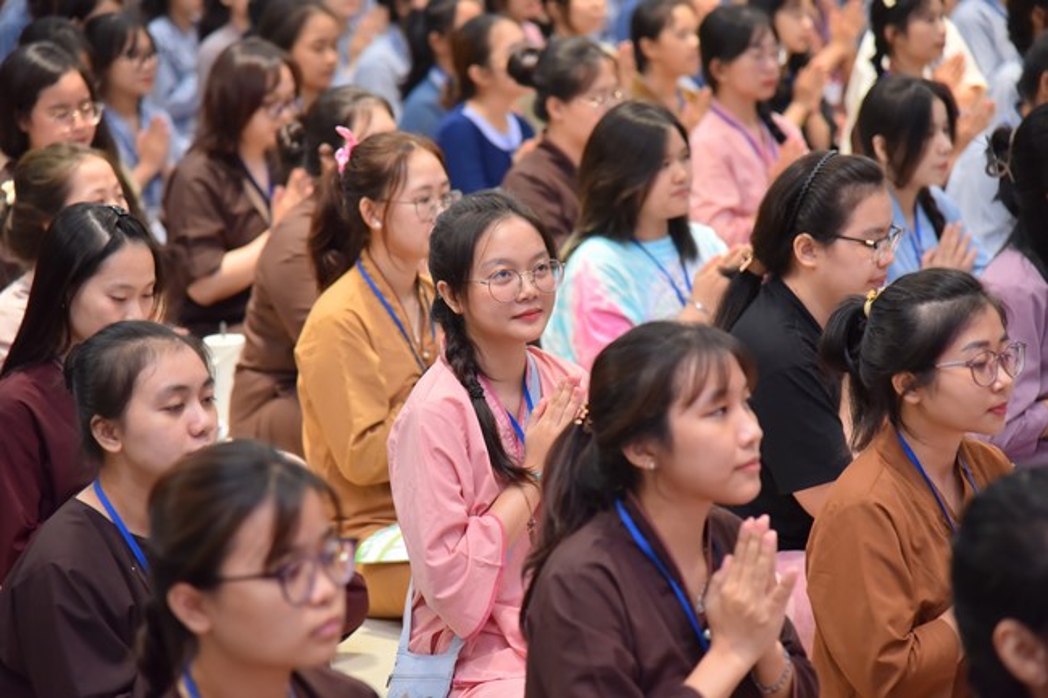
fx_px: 3492
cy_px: 349
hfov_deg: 17.1
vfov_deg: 11.4
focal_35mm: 120
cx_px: 524
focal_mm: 120
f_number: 4
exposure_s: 1/80
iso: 1250
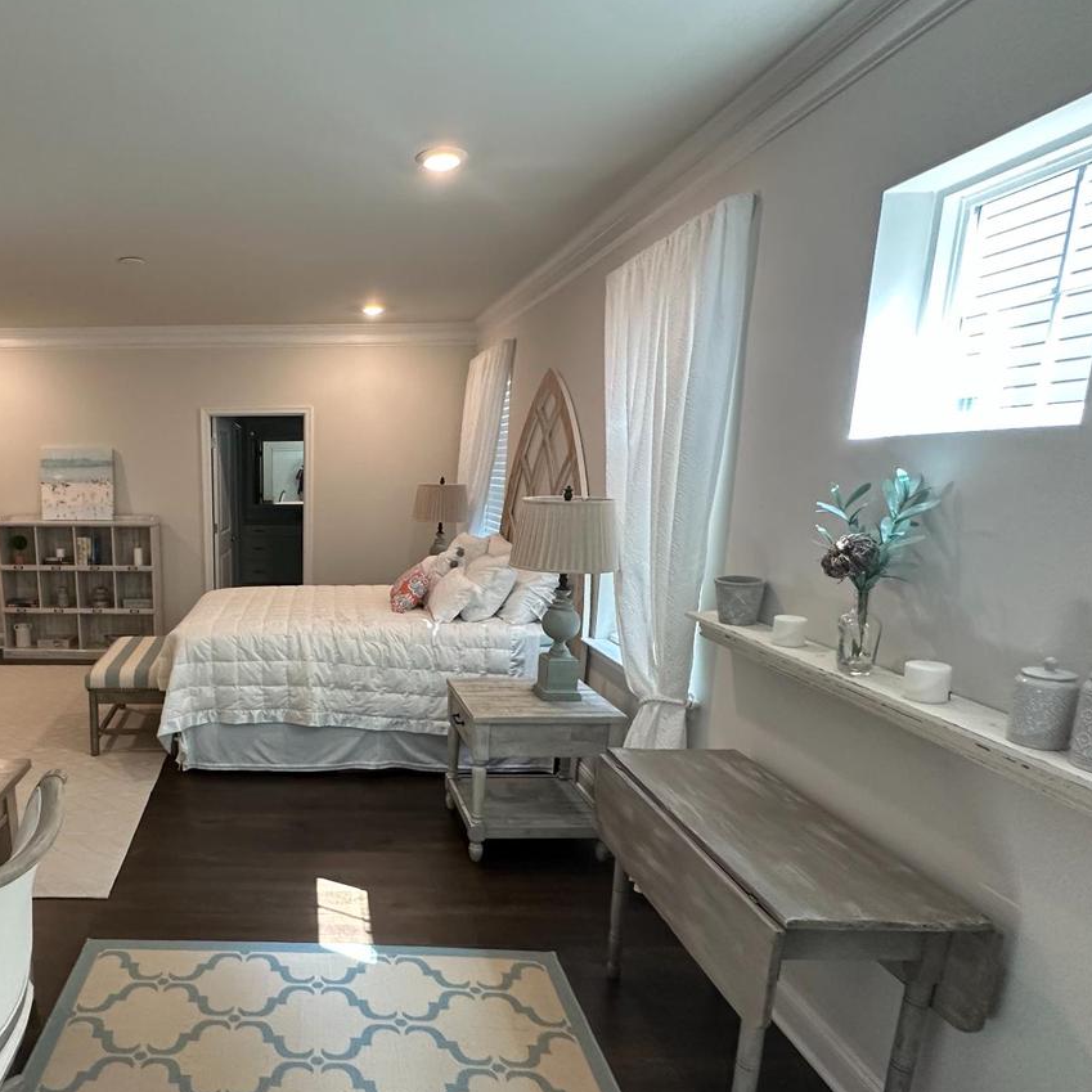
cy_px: 620
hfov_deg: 67.9
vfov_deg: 71.8
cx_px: 283
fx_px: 749
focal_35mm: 21
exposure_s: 1/120
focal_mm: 2.22
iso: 250
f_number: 2.2
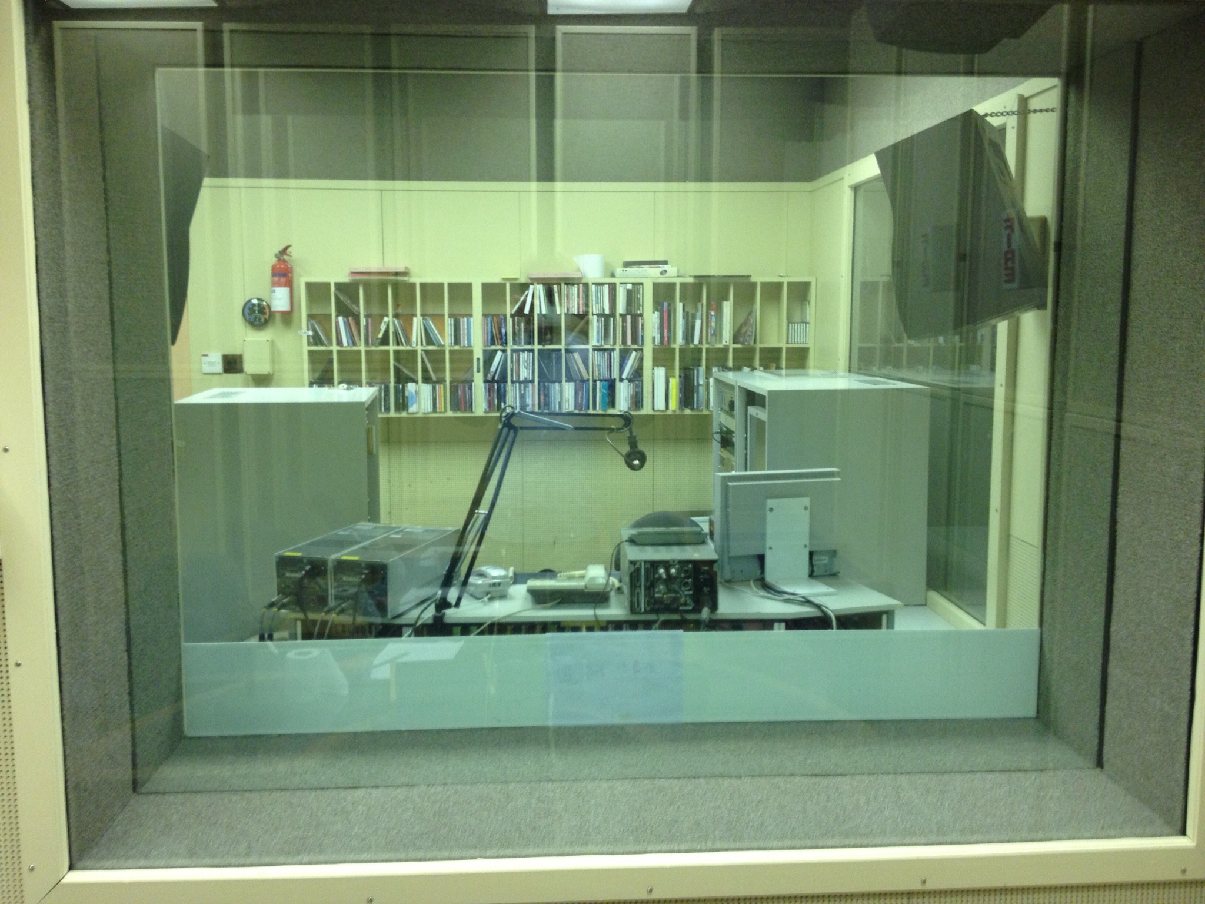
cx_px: 602
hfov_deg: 52.6
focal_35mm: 35
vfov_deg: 40.7
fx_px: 1218
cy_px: 452
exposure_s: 1/20
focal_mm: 4.28
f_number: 2.4
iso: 125
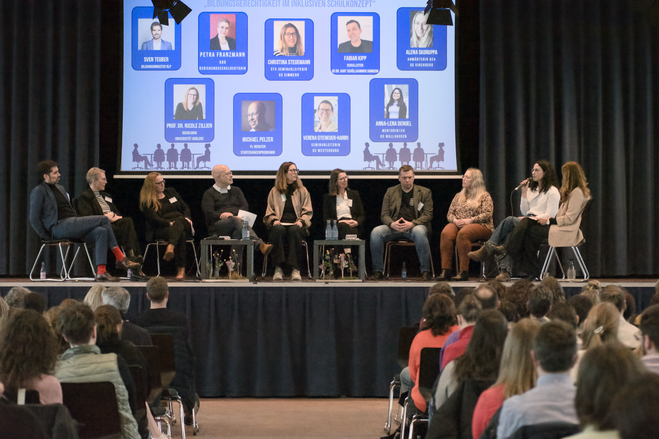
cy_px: 220
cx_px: 330
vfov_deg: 11.4
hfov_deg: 17.1
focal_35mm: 120
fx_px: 2196
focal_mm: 80
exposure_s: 1/640
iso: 6400
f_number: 4.5
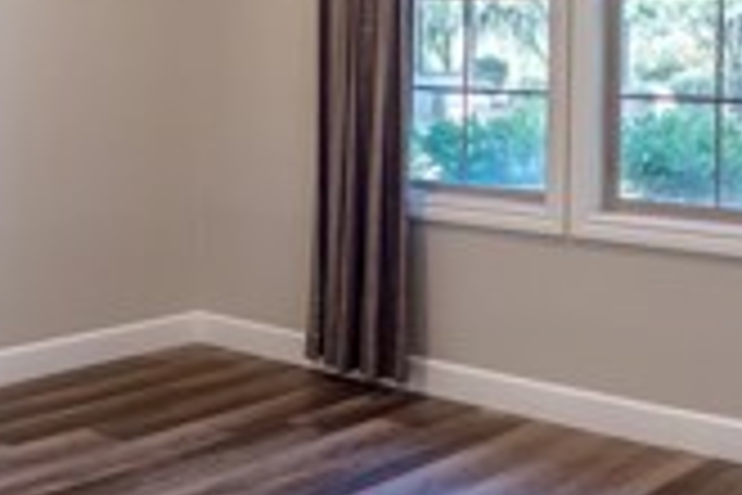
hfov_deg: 32.3
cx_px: 432
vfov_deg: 21.5
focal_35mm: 62
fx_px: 1278
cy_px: 63
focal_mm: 16
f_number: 4
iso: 125
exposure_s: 1/60
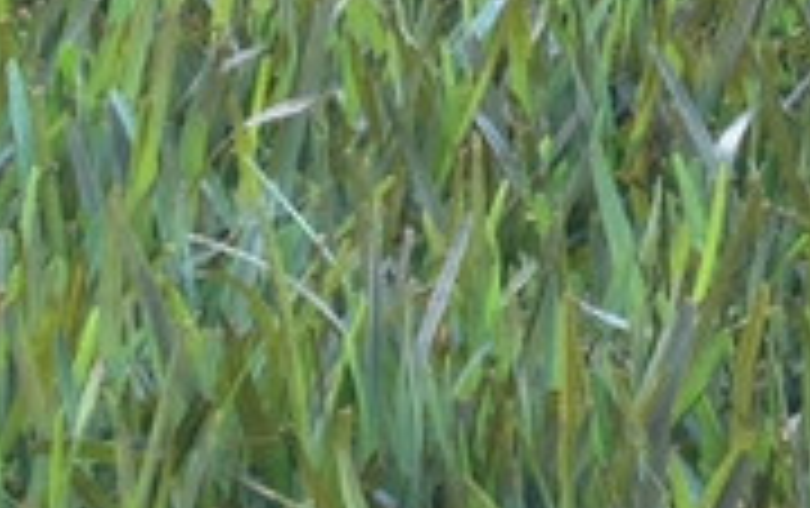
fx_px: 4575
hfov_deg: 9.6
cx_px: 1420
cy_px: -342
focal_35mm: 207
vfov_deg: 6.3
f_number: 2.4
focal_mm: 4.13
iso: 50
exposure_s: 1/40
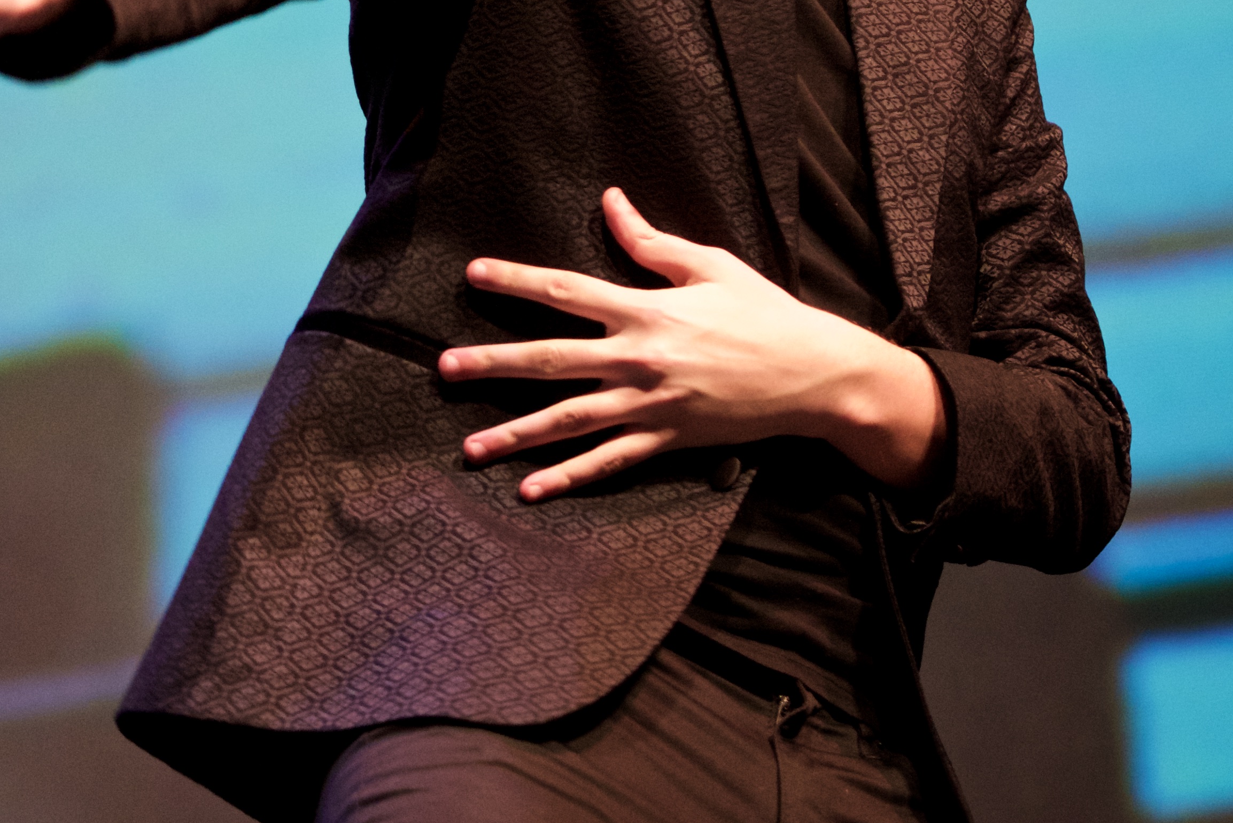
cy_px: -121
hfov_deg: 6.4
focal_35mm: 319
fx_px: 10929
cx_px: 120
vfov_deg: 4.3
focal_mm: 100
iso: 1600
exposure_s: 1/160
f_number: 2.8
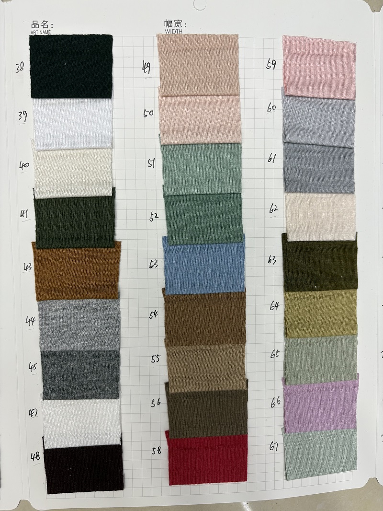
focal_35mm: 26
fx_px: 383
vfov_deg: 67.3
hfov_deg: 53.1
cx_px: 192
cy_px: 256
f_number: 1.6
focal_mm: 5.96
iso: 50
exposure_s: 1/122
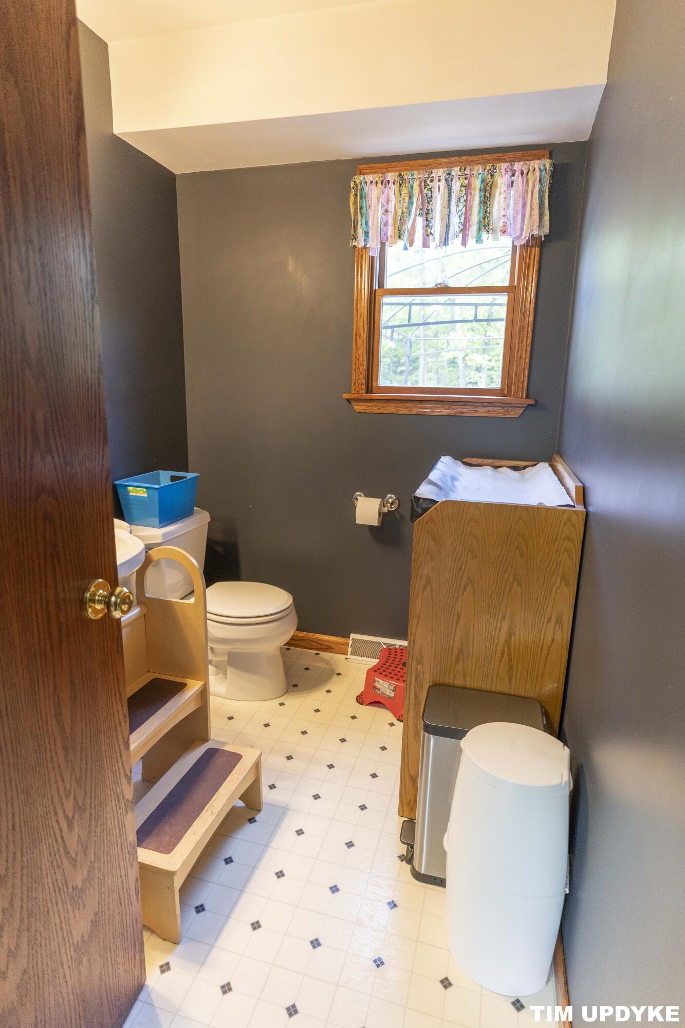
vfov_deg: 84.0
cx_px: 342
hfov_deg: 61.9
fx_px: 571
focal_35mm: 20
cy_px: 514
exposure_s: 1/125
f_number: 2.8
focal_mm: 20
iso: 1000
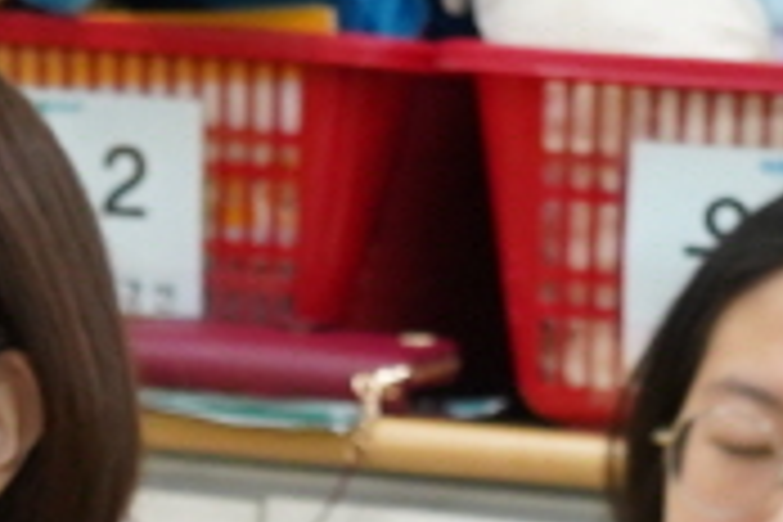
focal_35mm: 273
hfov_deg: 7.5
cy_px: 1361
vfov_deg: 4.9
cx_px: 153
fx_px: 5937
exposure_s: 1/80
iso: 2500
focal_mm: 38
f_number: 5.6
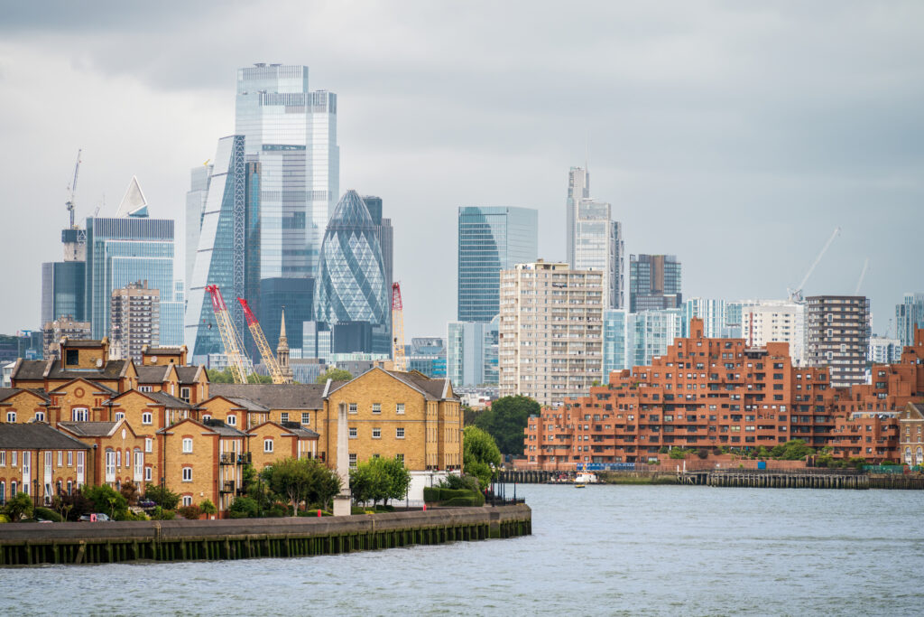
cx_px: 462
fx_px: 5134
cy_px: 308
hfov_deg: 10.3
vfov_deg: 6.9
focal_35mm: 200
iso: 250
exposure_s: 1/250
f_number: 6.3
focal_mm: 200
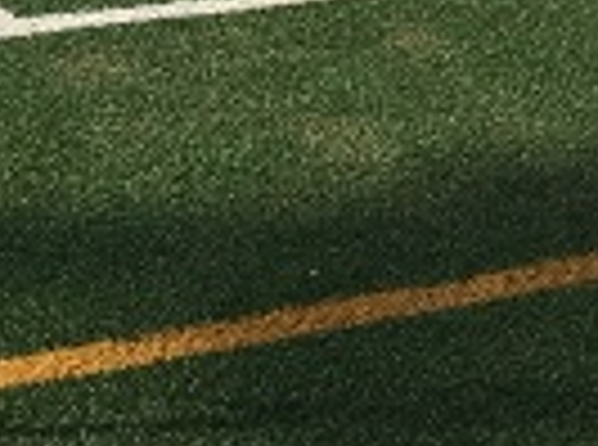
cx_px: 800
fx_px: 2446
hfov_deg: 13.4
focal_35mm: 142
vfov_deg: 9.5
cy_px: -516
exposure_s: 1/1709
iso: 25
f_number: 2.2
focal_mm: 4.15
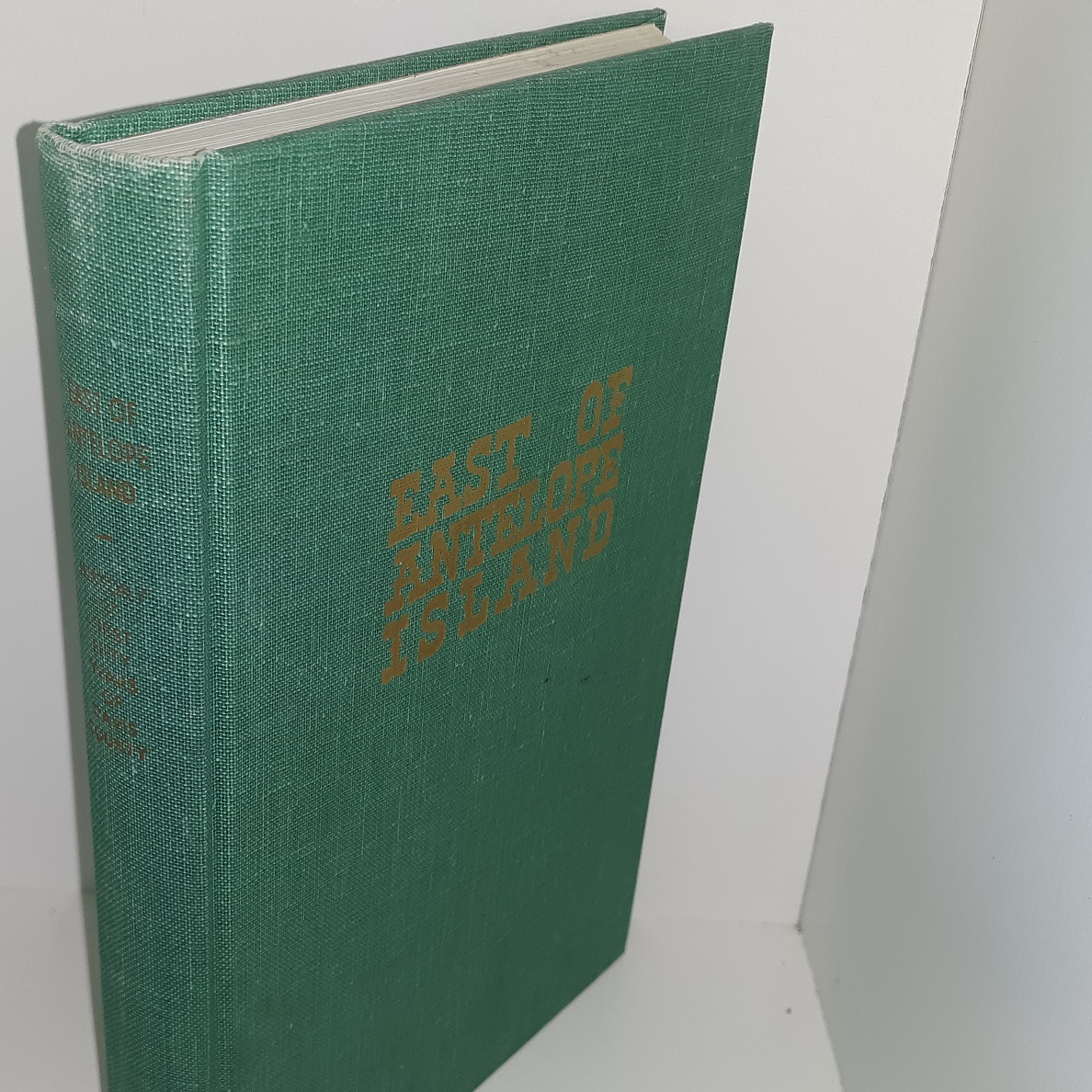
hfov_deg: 38.8
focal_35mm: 43
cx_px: 389
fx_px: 1535
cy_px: 680
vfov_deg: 38.9
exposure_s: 1/137
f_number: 1.7
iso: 40
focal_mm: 3.7
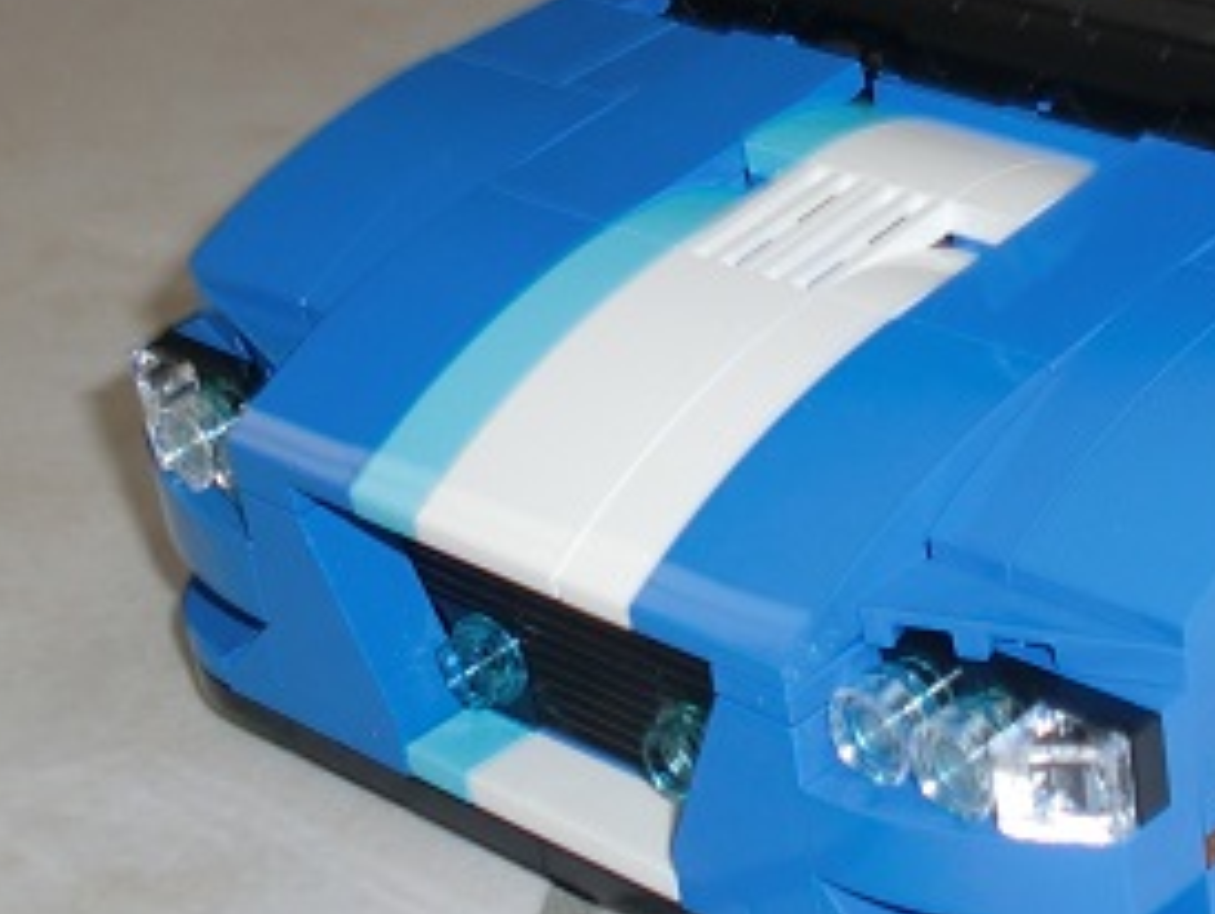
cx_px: 993
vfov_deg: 14.0
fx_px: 3689
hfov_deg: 18.5
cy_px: 124
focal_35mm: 105
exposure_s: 1/40
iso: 125
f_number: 2.8
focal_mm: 6.3
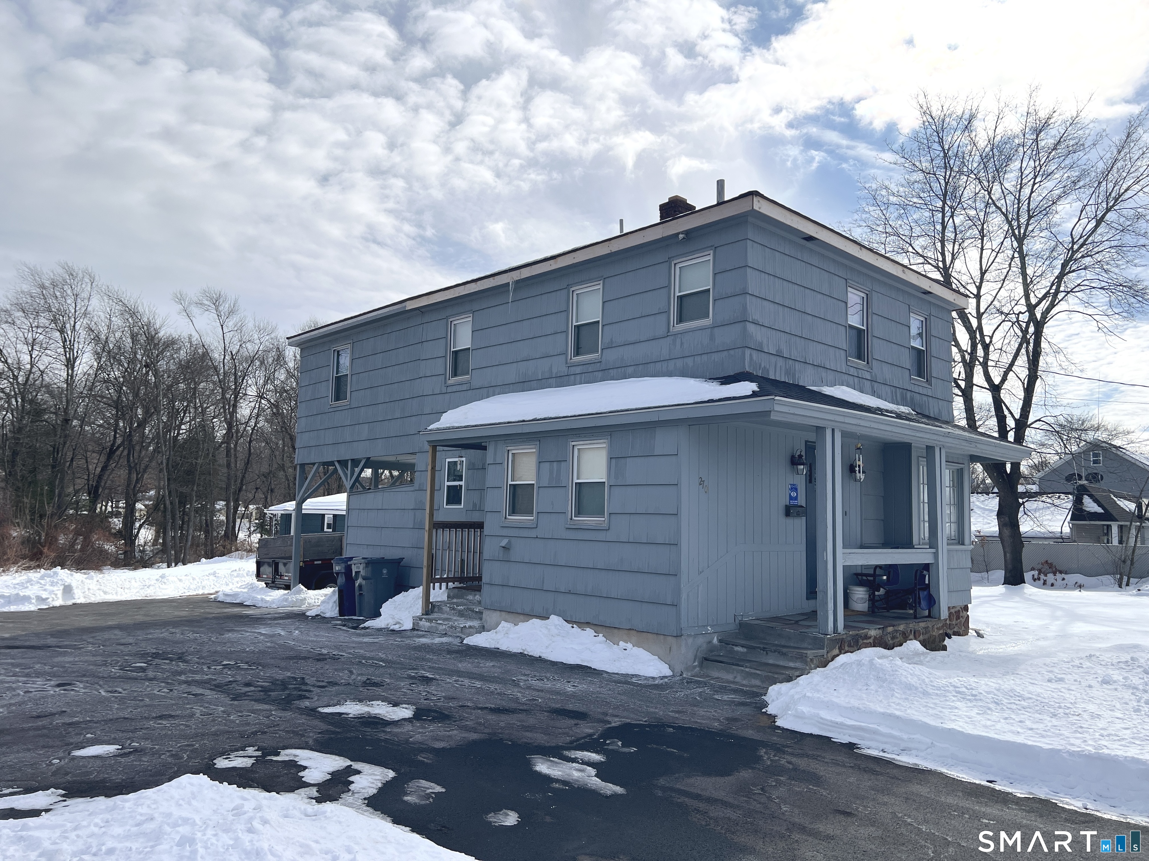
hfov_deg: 67.3
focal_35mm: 26
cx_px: 574
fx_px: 863
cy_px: 430
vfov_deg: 53.1
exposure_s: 1/10309
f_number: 1.5
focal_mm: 5.7
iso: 50
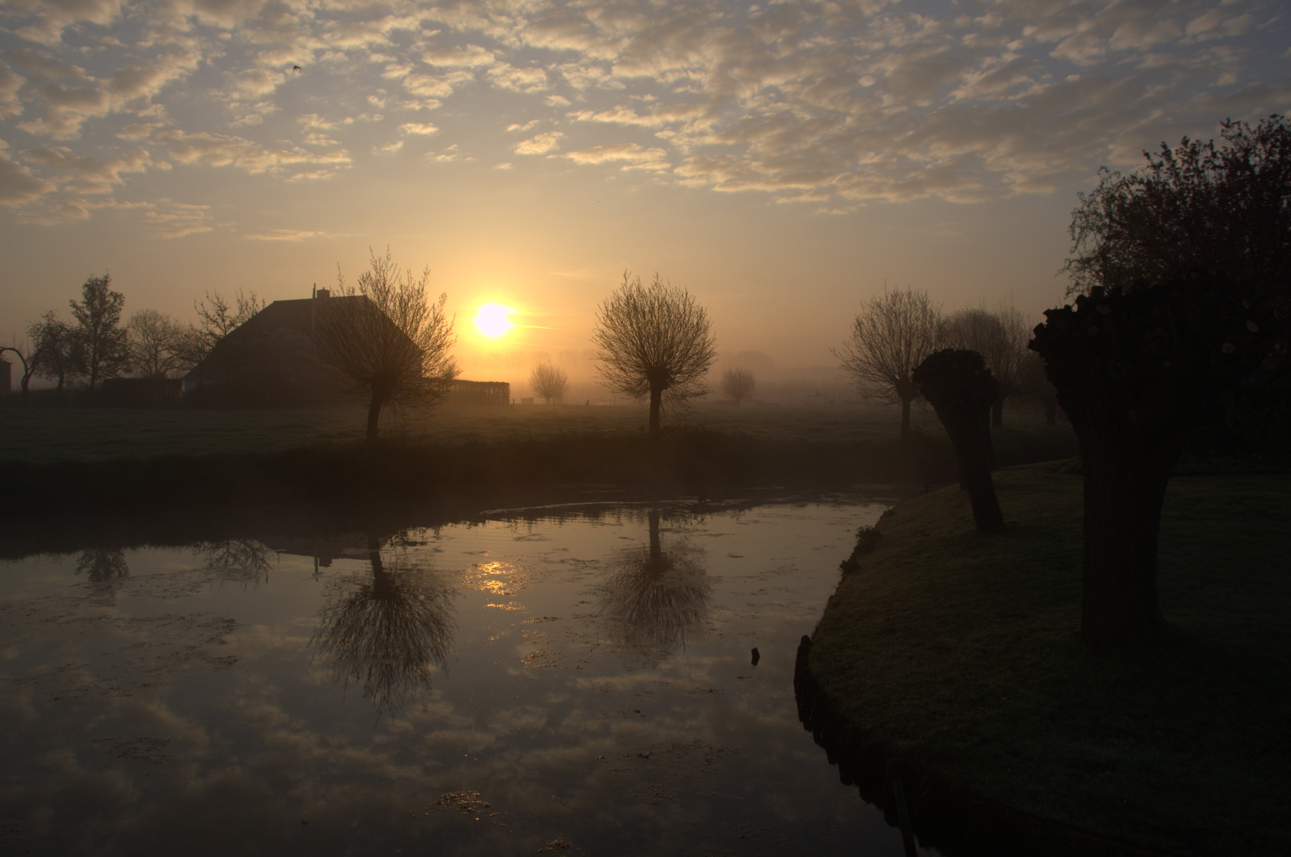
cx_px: 646
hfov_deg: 67.4
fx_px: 967
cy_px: 428
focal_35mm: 27
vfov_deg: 47.8
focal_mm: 18
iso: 100
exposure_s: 1/200
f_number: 7.1
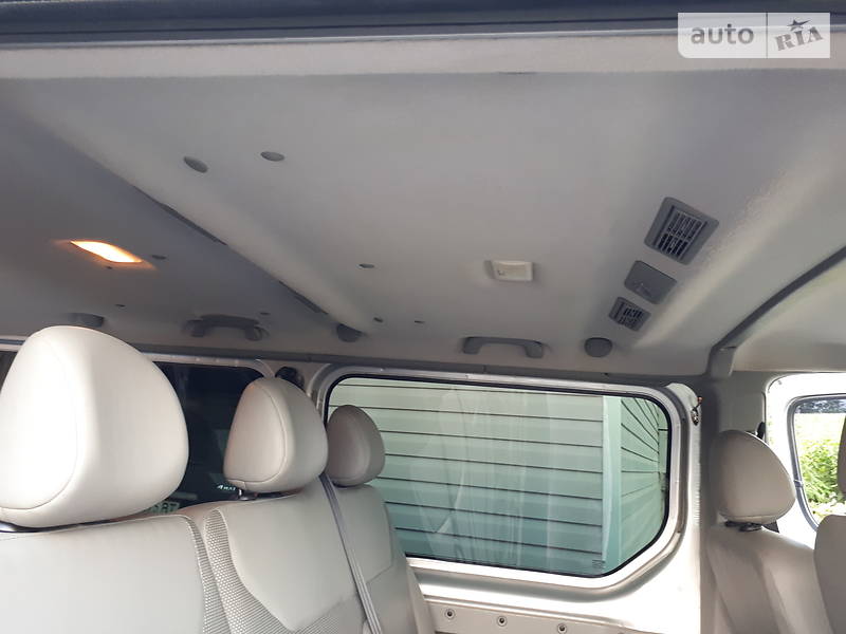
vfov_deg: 51.4
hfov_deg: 65.3
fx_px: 660
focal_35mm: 27
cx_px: 423
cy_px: 317
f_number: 1.9
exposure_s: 1/33
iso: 160
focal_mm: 3.6
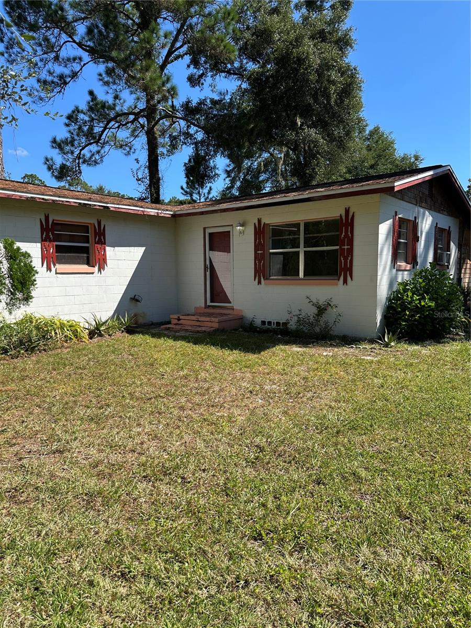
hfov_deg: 56.8
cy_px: 314
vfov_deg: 71.6
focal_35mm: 24
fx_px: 435
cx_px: 236
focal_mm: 6.86
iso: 80
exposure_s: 1/2525
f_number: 1.78
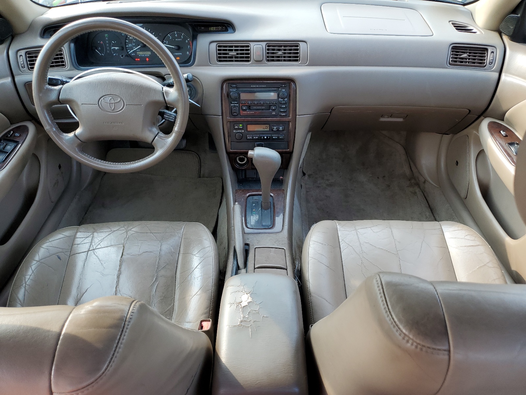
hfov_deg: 67.3
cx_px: 263
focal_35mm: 26
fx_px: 395
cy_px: 198
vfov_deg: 53.1
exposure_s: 1/161
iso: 50
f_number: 1.5
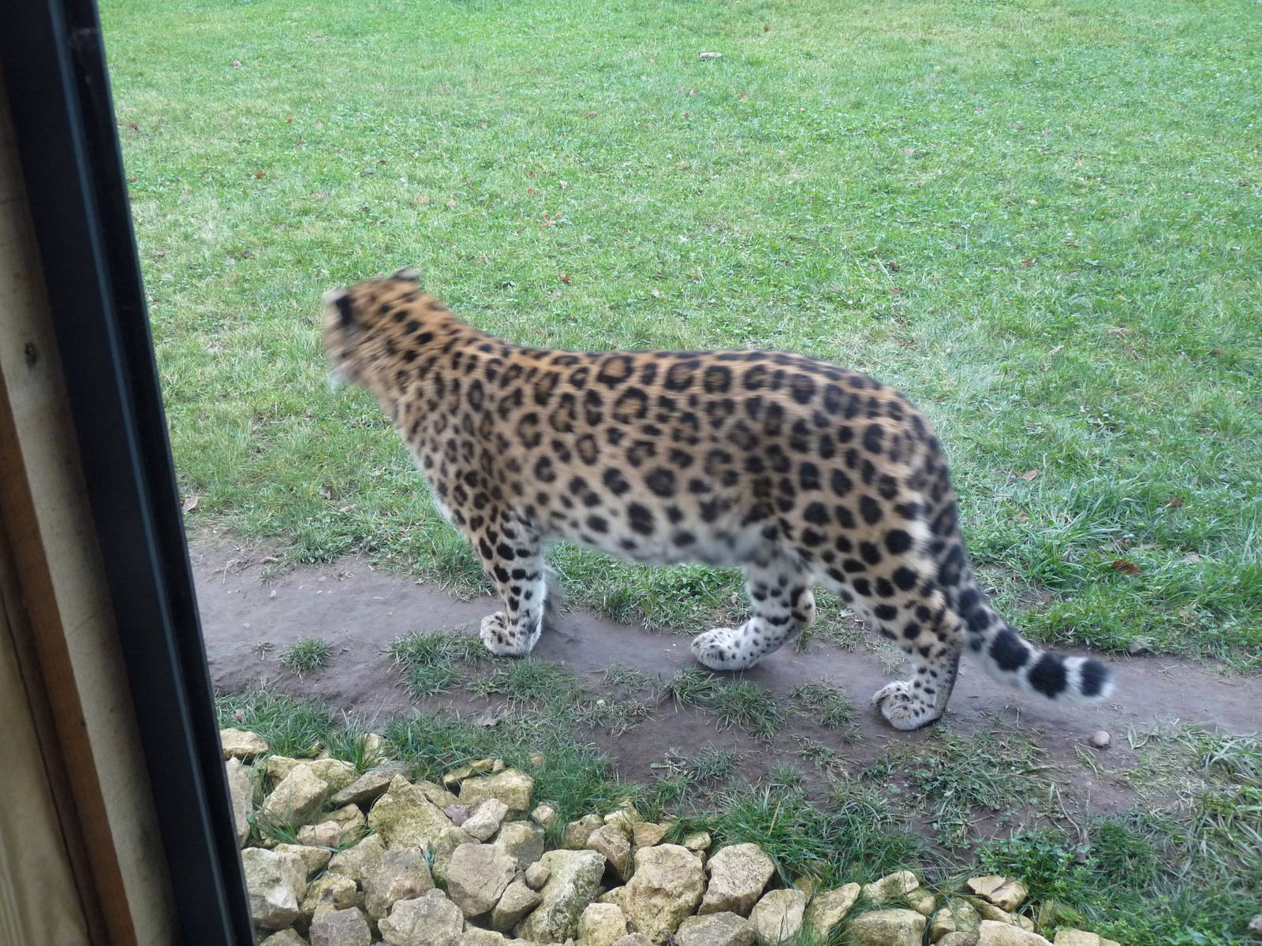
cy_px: 473
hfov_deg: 52.6
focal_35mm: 35
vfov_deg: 40.7
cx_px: 631
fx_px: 1276
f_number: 3
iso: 320
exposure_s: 1/30
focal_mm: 6.2
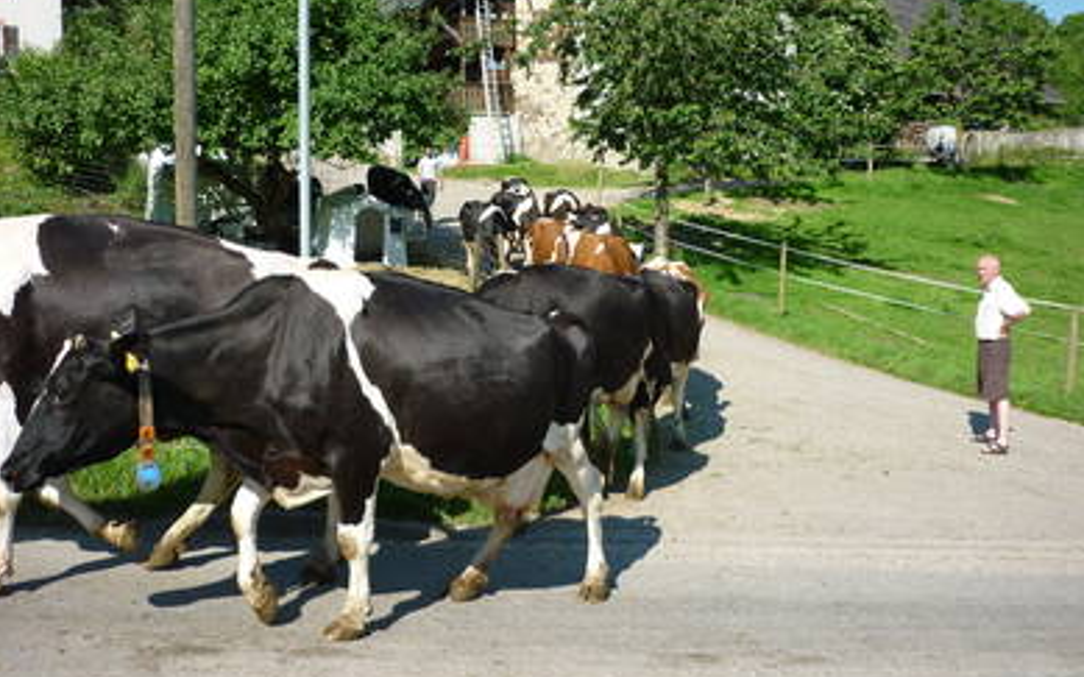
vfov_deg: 35.3
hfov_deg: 54.0
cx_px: 532
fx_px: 1063
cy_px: 287
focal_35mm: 36
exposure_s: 1/800
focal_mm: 5.5
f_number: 2.8
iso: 80
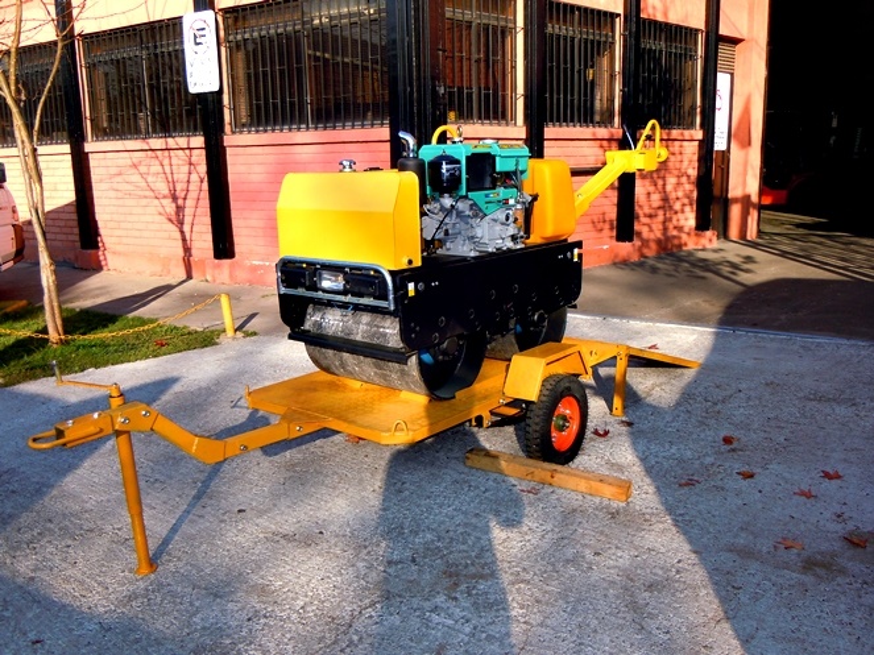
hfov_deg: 60.0
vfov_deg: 46.8
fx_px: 757
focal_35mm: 30
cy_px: 328
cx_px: 437
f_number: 3.5
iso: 100
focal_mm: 5.4
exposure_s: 1/500
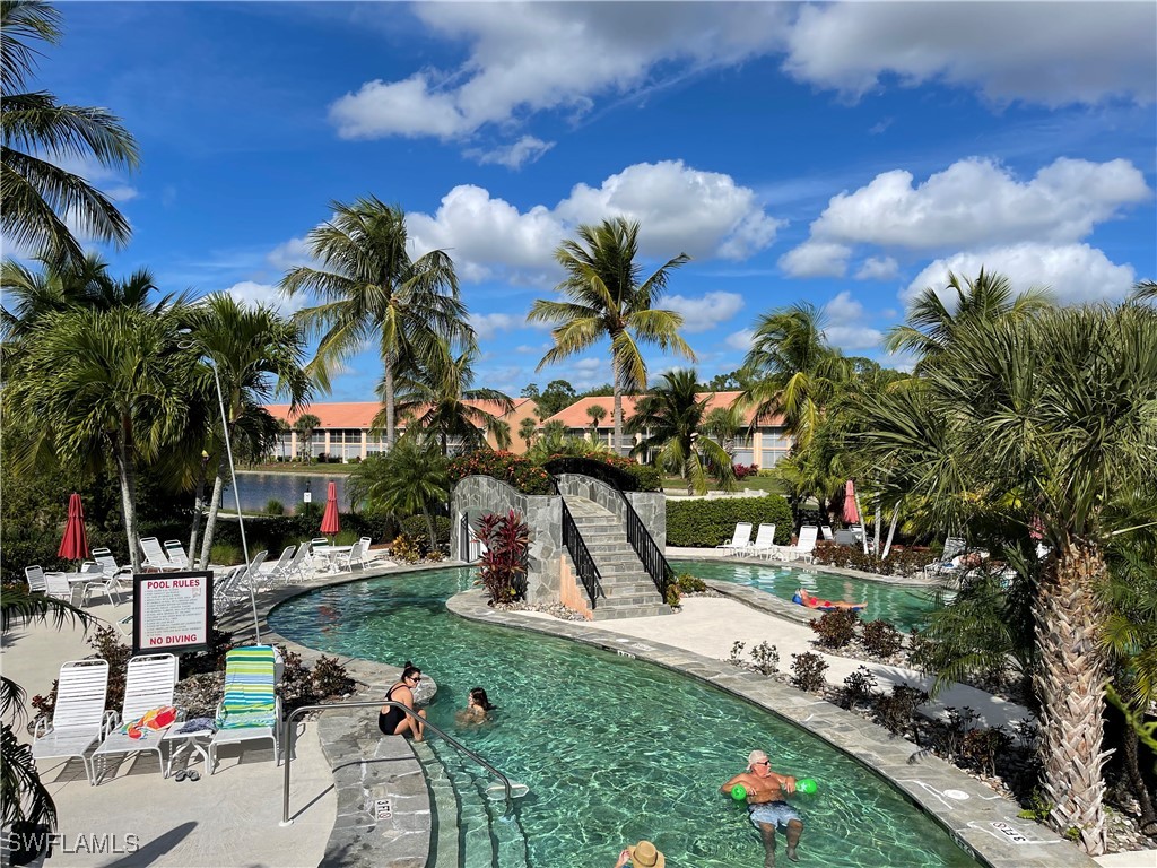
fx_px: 869
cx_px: 578
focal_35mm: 26
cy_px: 434
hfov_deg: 67.3
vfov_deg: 53.1
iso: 32
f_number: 1.6
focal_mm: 5.1
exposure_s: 1/6250
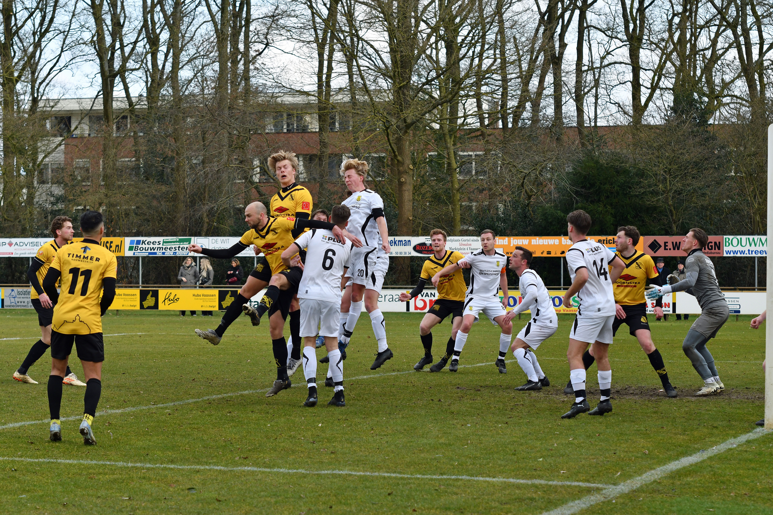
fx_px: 2254
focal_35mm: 105
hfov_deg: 19.5
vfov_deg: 13.0
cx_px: 386
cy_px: 258
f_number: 4.5
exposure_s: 1/1000
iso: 400
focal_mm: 70
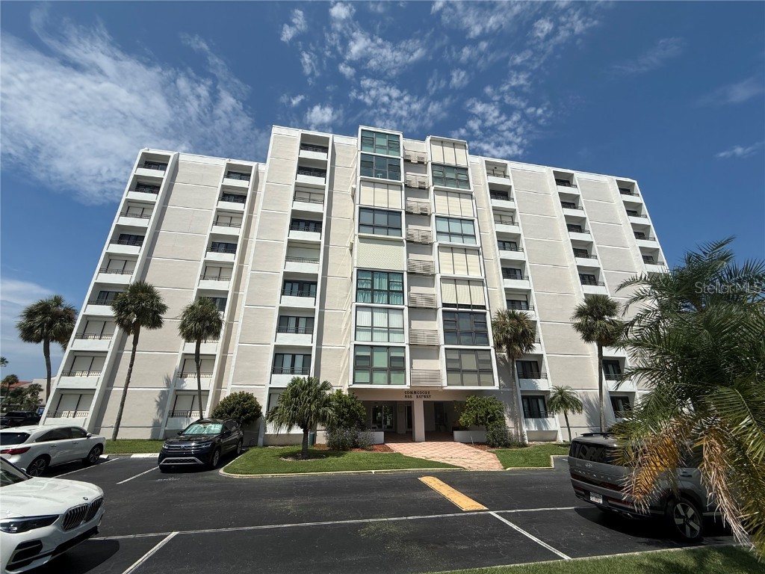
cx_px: 382
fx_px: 309
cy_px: 287
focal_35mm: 14
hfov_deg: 102.1
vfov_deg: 85.7
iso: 50
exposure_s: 1/6173
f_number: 2.2
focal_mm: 2.22
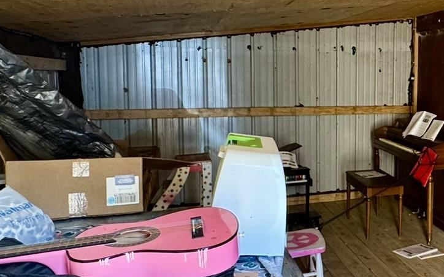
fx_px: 508
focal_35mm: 42
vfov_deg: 30.5
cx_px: 427
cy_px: 126
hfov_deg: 42.0
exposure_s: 1/60
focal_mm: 2.22
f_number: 2.2
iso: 320
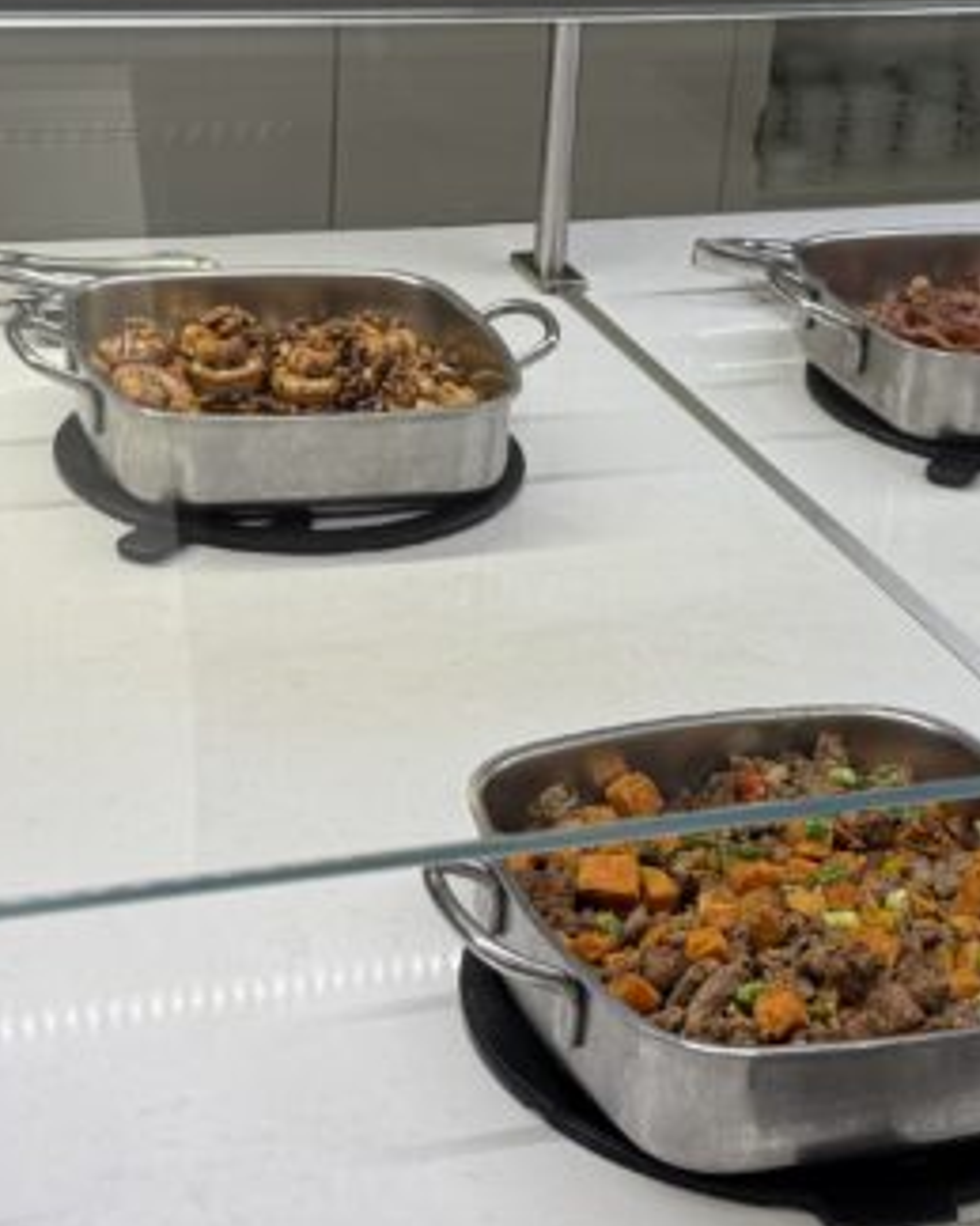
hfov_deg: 20.7
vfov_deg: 25.7
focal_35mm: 74
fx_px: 2684
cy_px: 666
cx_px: 564
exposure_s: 1/209
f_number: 1.78
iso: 64
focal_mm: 6.76
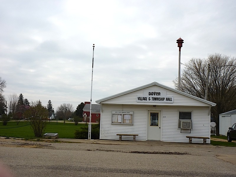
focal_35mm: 42
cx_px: 118
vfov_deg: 34.3
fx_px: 286
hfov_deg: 44.8
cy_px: 88
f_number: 5.6
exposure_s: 1/640
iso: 80
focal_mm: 6.9
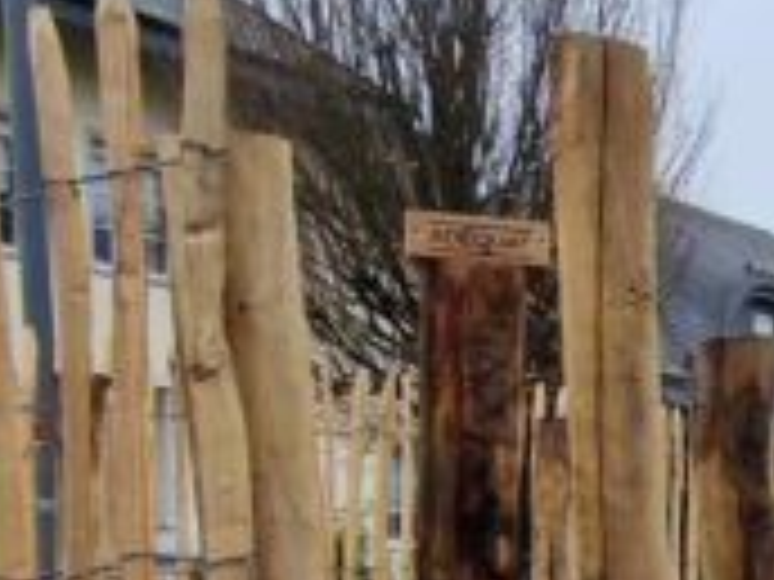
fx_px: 1677
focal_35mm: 75
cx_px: 922
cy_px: 692
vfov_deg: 18.6
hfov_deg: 23.8
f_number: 2.2
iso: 50
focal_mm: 2.2
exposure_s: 1/439
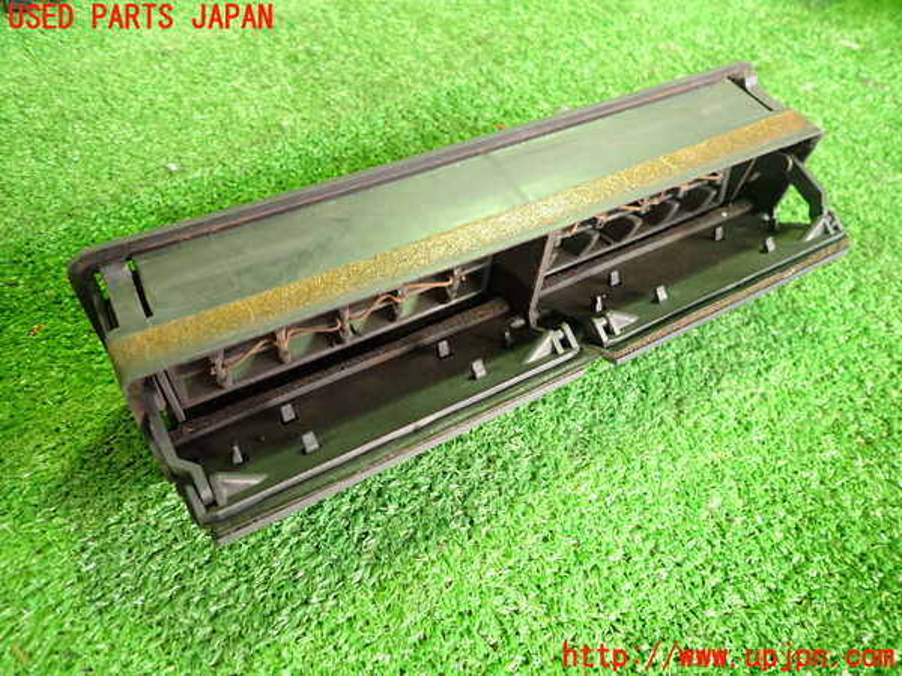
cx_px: 451
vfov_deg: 54.9
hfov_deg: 69.4
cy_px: 338
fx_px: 651
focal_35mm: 25
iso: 400
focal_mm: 4.5
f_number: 2
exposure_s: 1/30
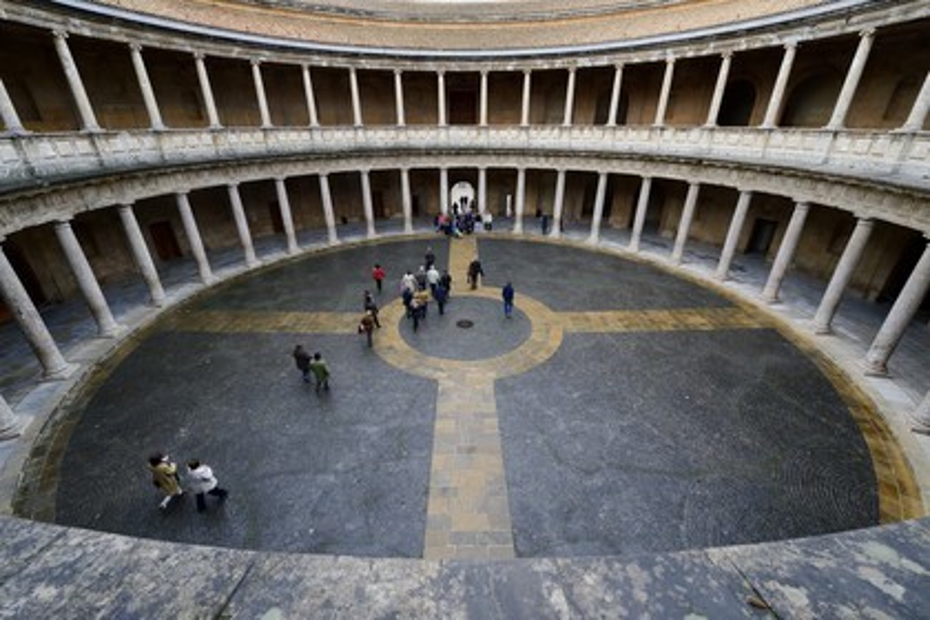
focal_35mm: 14
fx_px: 362
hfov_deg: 104.3
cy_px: 310
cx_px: 465
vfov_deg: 81.2
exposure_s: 1/125
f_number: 8
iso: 1600
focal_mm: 14
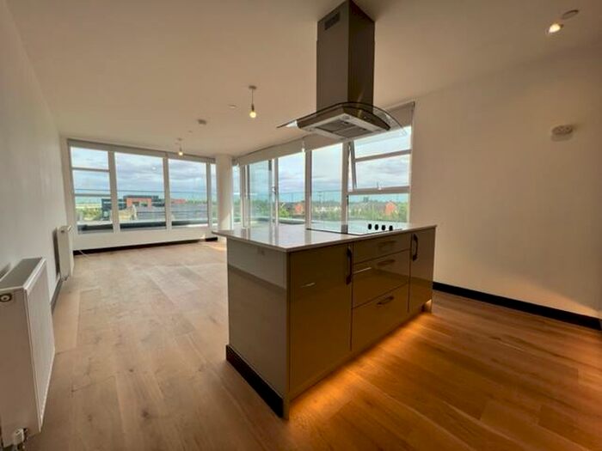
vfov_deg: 89.9
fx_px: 226
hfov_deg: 106.2
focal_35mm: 13
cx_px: 301
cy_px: 226
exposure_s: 1/382
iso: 32
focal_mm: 1.57
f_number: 1.8
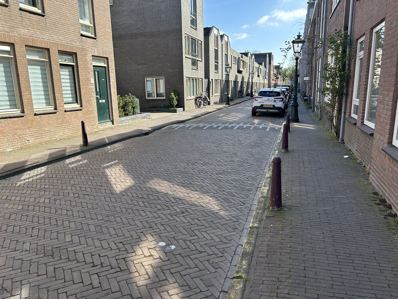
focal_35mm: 26
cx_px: 199
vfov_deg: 53.1
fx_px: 299
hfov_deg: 67.3
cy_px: 150
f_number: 1.5
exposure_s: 1/982
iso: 50
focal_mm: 5.7
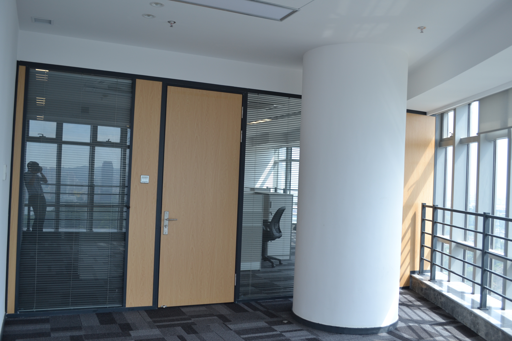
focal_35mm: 33
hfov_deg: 57.2
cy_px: 170
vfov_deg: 40.0
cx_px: 256
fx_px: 469
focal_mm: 22
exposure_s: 1/125
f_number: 5.6
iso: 200
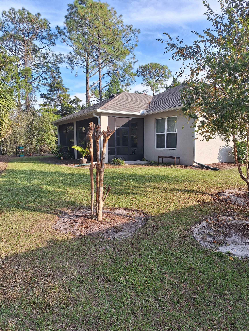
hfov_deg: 58.9
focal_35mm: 23
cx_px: 124
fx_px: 221
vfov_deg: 73.9
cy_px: 166
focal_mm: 5.54
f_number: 1.8
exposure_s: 1/821
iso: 40
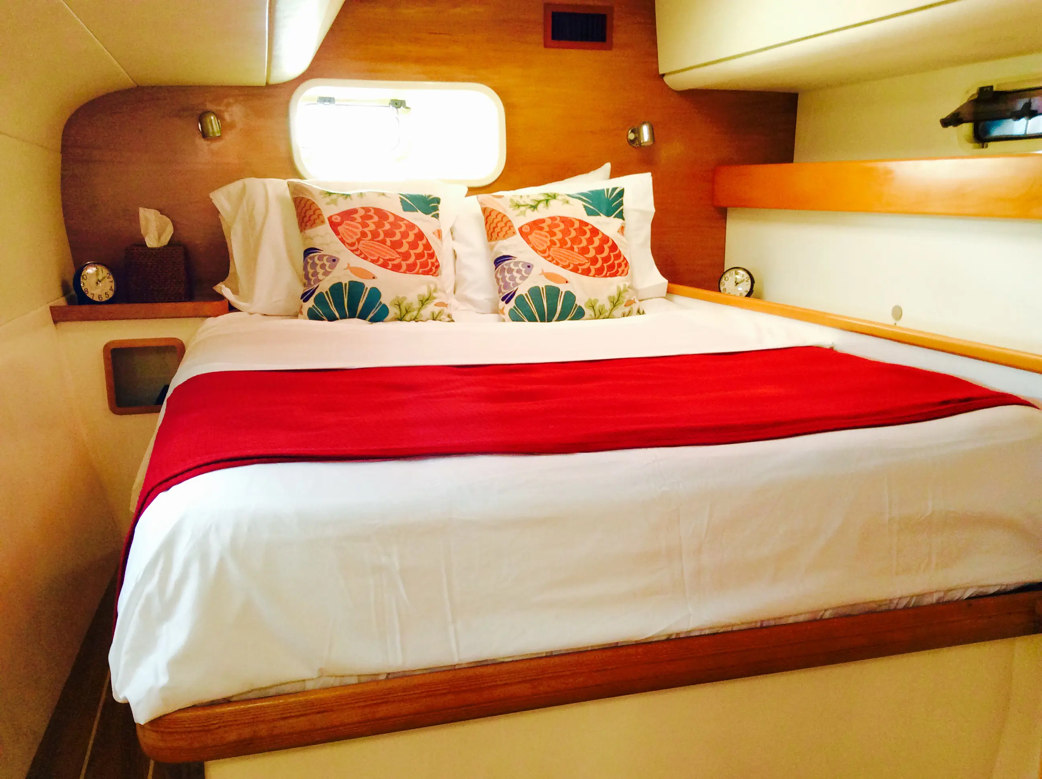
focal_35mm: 32
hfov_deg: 56.9
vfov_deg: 44.1
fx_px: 962
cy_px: 390
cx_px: 521
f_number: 2.4
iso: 100
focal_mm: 3.3
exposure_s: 1/24
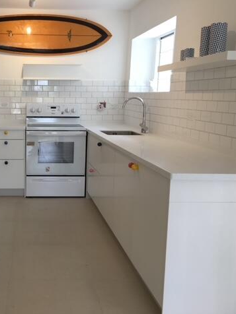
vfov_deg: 47.9
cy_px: 157
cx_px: 44
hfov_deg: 35.5
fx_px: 355
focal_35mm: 39
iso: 25
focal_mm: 4.15
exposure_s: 1/50
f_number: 2.2
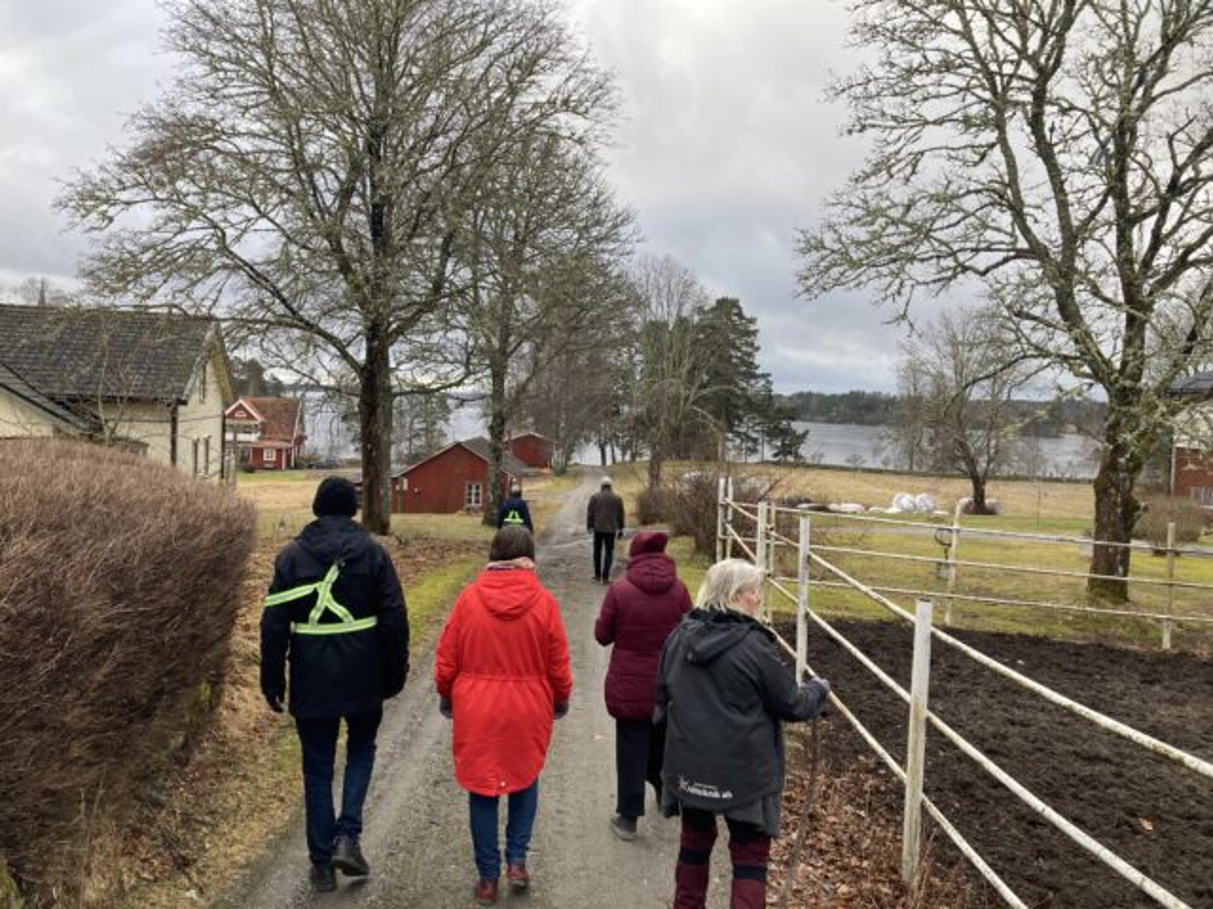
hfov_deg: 63.4
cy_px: 454
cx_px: 606
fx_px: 981
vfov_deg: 49.7
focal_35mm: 28
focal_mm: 3.99
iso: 20
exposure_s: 1/347
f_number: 1.8
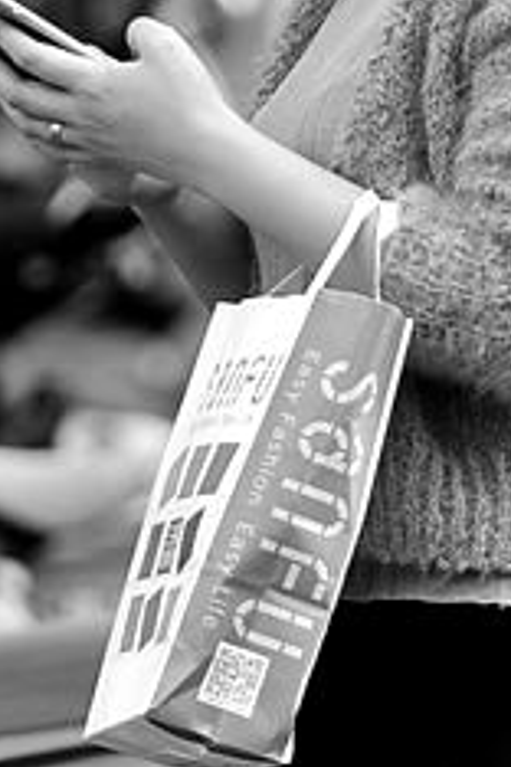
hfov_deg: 1.5
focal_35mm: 895
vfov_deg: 2.3
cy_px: 544
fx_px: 19055
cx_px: 432
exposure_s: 1/400
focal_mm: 175
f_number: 2.8
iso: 200
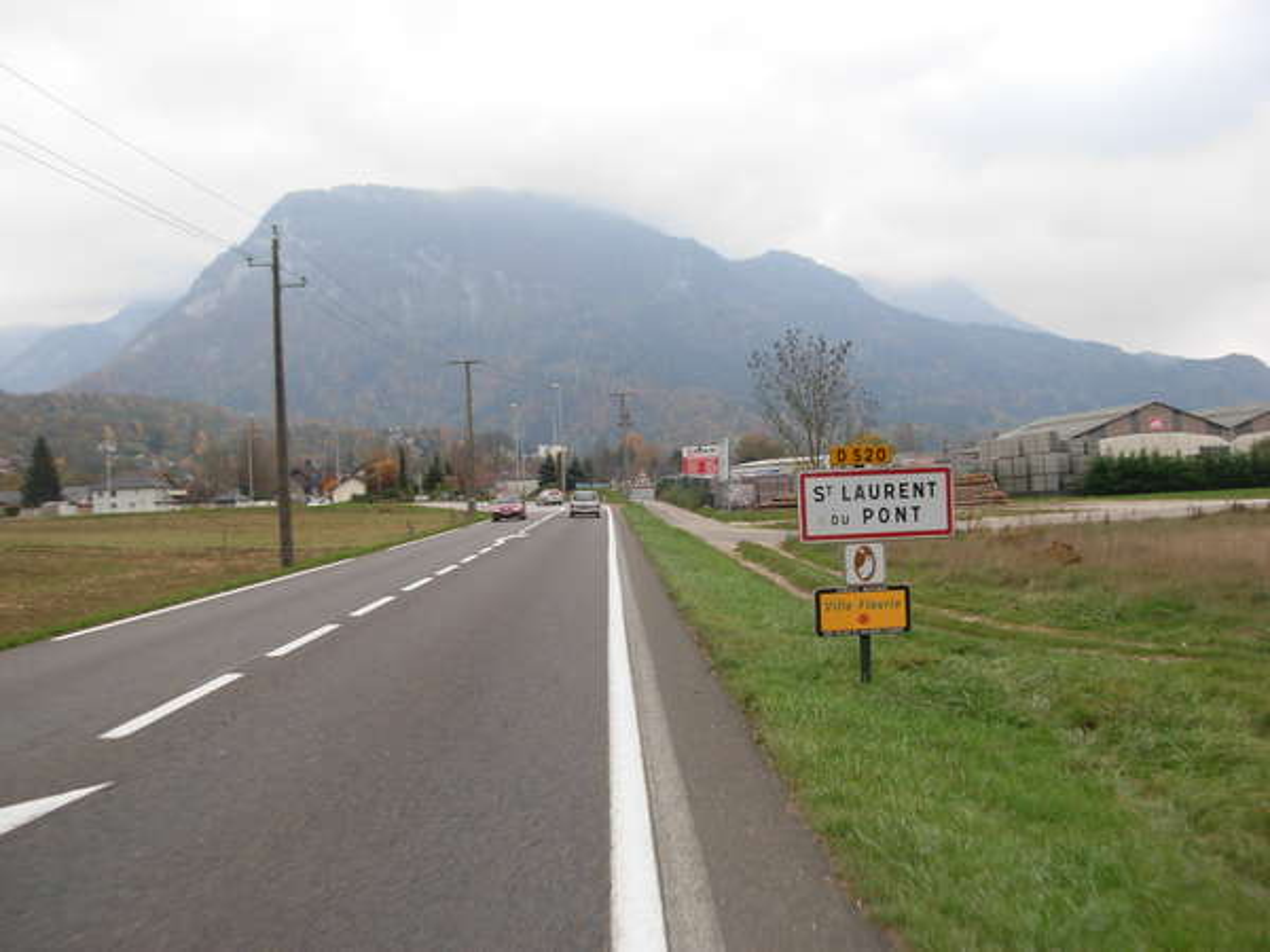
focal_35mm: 38
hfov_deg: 49.0
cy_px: 476
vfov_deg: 37.7
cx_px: 635
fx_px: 1394
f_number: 2.9
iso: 79
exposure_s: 1/90.5
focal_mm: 6.3
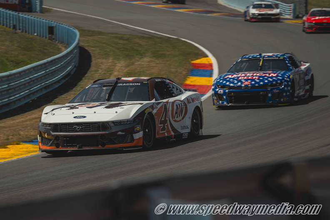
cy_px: 110
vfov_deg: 8.1
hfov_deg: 12.1
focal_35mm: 170
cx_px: 165
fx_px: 1558
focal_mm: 170
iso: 100
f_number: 8
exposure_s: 1/500
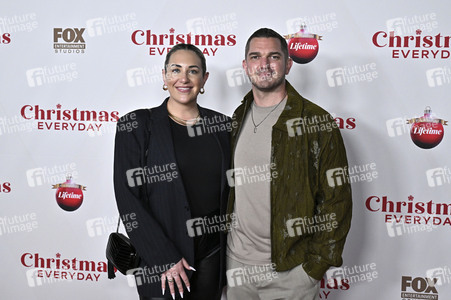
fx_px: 588
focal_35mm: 47
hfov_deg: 41.9
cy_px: 150
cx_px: 226
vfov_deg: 28.6
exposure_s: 1/320
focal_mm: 47
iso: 2500
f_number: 5.6
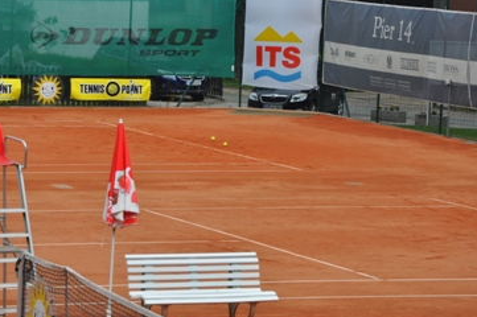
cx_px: 214
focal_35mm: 196
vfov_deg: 7.0
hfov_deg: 10.5
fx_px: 2590
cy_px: 132
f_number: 10
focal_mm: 105
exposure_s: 1/400
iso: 200
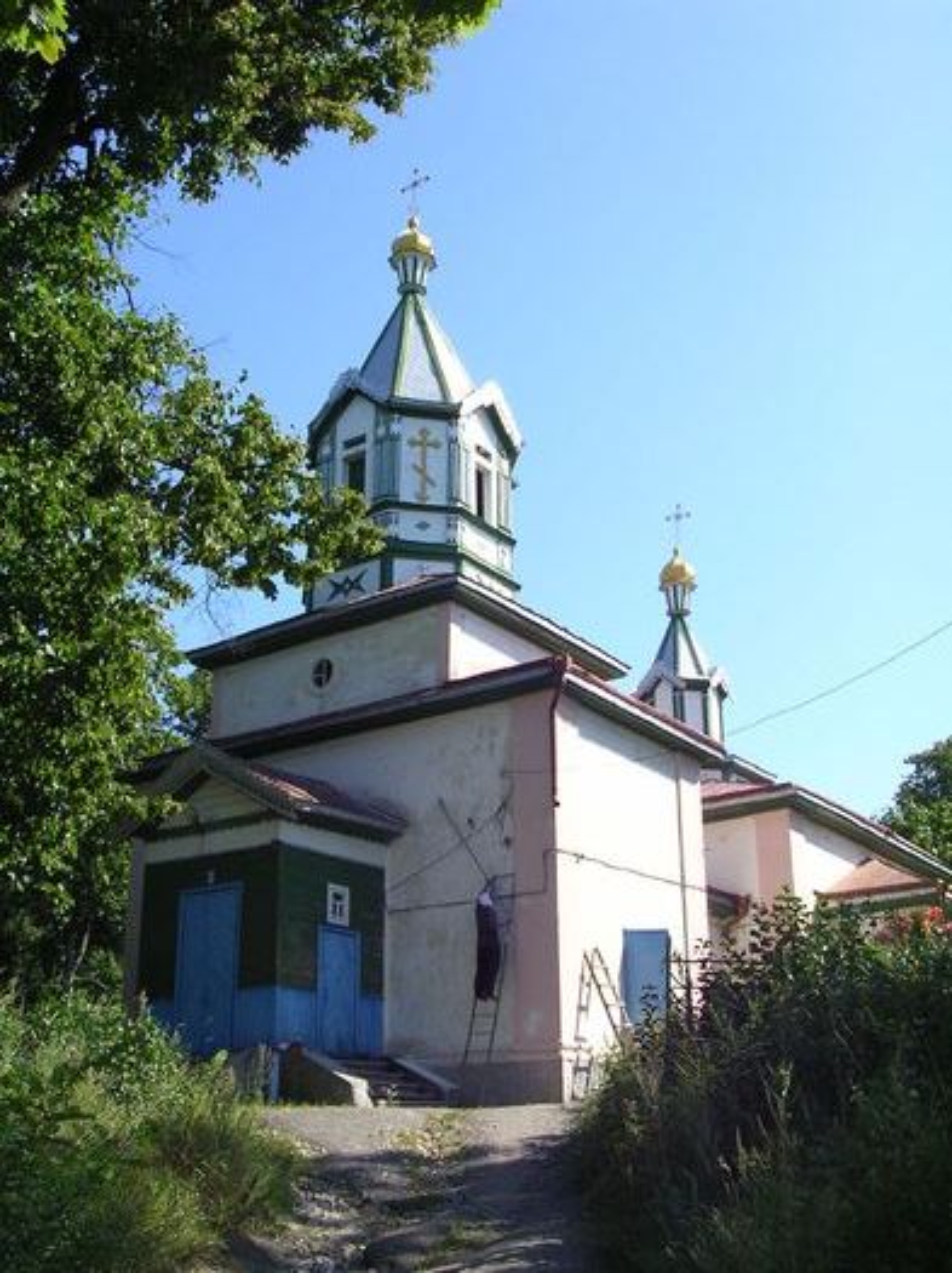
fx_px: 1395
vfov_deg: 49.0
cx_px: 476
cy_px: 636
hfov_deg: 37.7
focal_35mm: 38
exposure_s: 1/227
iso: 141
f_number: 5.6
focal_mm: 5.8
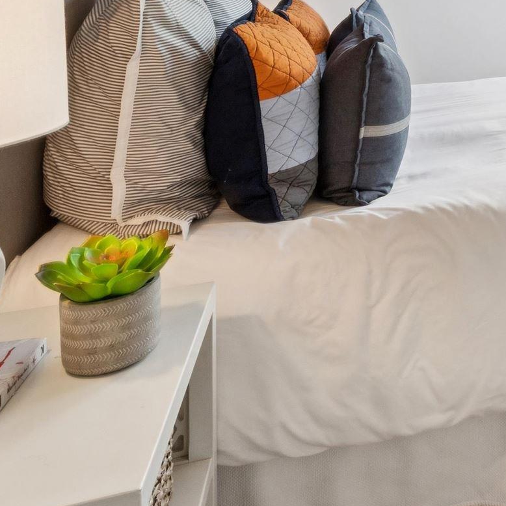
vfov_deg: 31.1
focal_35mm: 47
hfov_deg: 29.4
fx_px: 777
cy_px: -81
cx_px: 650
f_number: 22
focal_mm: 14
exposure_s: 1/6
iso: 320
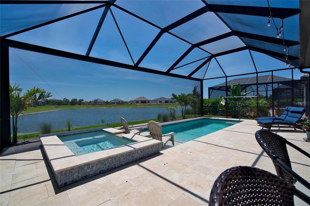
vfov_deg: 73.7
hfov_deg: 96.7
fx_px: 138
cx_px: 155
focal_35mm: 16
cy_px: 103
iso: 100
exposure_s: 1/250
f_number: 8
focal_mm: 16
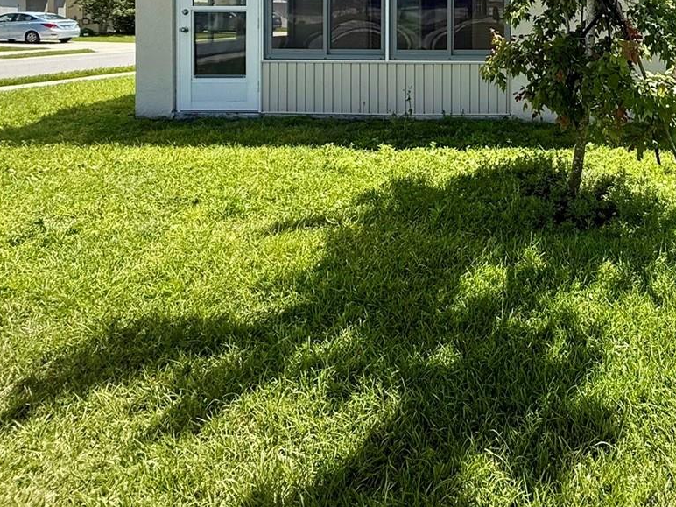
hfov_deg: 54.8
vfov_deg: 42.3
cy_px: 11
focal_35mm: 29
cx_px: 590
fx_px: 566
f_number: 2.2
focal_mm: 2.22
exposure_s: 1/1339
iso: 64
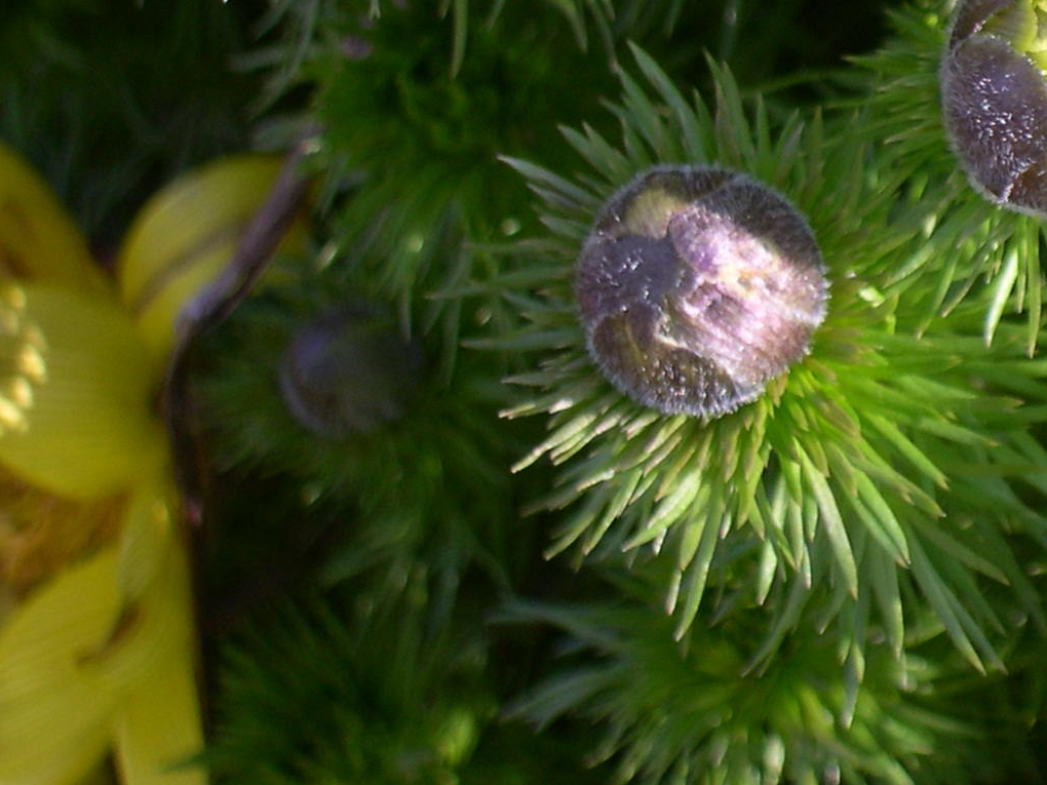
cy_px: 27
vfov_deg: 5.8
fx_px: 7683
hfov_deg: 7.7
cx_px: 1130
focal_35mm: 254
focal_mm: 24
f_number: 4.9
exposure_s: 1/205
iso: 100
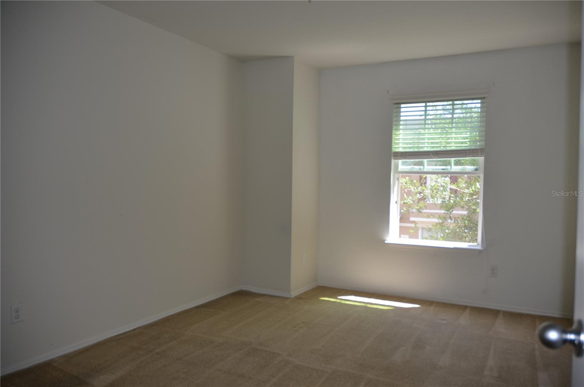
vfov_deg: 47.7
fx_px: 437
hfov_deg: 67.5
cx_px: 292
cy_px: 194
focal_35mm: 27
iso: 200
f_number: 3.5
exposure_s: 1/160
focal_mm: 18
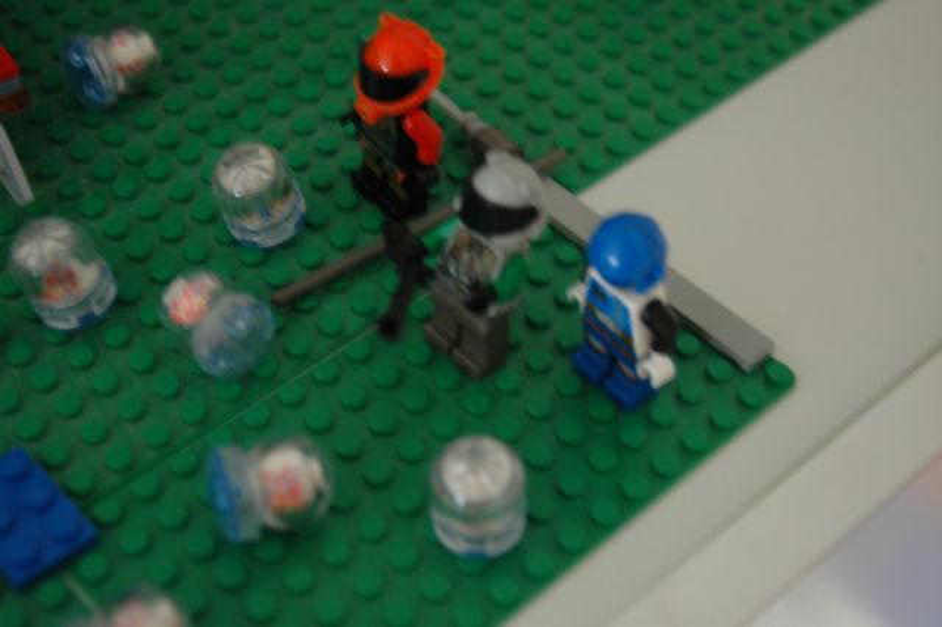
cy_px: 314
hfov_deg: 33.4
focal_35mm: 60
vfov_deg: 22.6
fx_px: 1569
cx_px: 471
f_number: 4
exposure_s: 1/6
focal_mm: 40
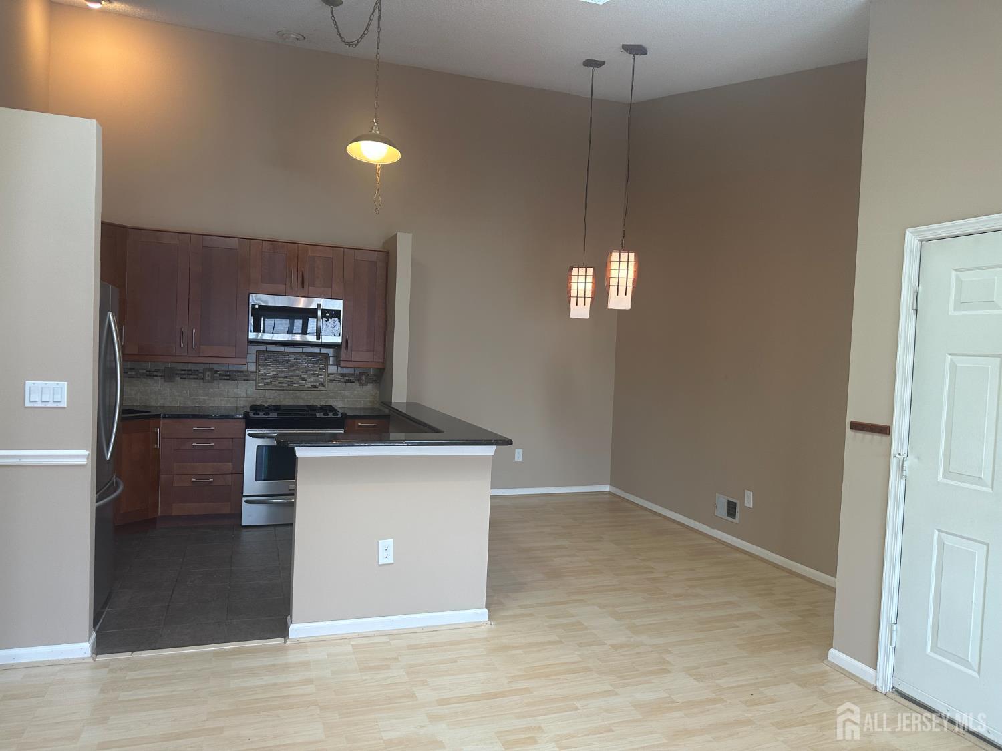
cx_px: 501
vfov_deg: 56.8
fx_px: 695
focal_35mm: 24
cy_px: 376
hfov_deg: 71.6
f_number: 1.78
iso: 160
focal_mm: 6.86
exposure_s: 1/120
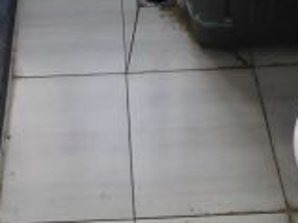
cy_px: -238
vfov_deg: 15.9
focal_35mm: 70
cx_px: 99
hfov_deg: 27.6
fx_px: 603
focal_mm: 2.16
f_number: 2.2
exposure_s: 1/65
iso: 80
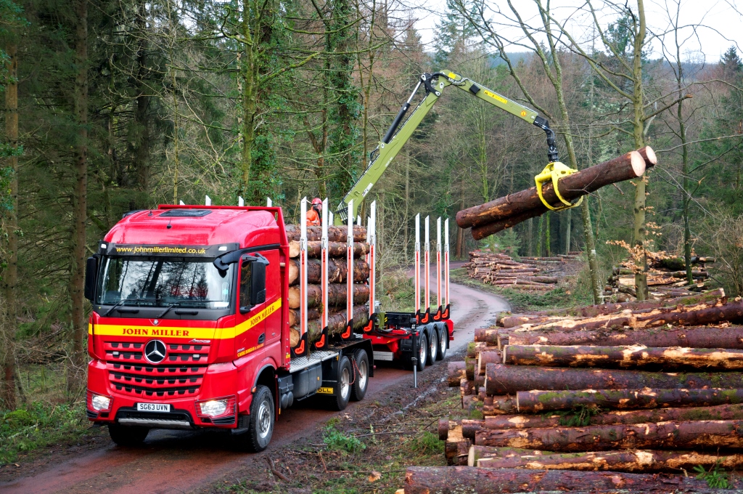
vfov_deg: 22.6
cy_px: 247
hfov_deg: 33.4
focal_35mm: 60
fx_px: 1237
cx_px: 372
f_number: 5
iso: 800
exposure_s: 1/60
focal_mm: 40
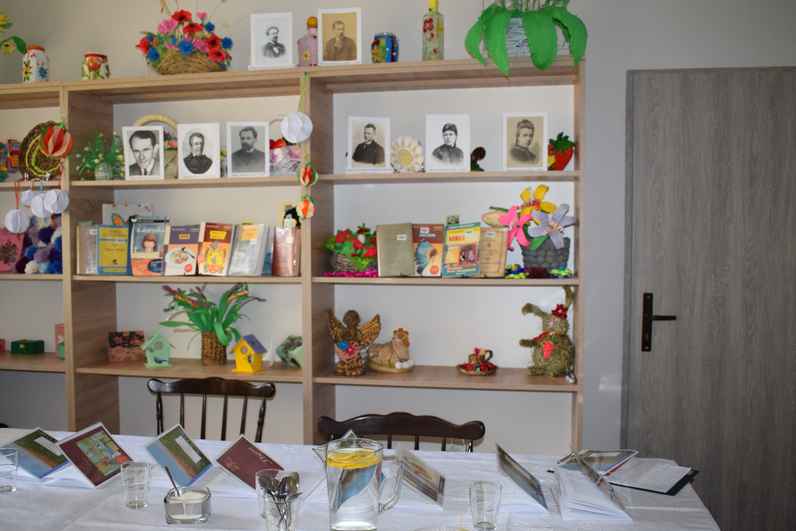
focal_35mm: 33
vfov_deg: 40.0
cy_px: 273
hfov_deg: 57.2
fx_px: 730
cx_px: 370
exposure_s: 1/80
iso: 800
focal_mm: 20
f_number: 4.5
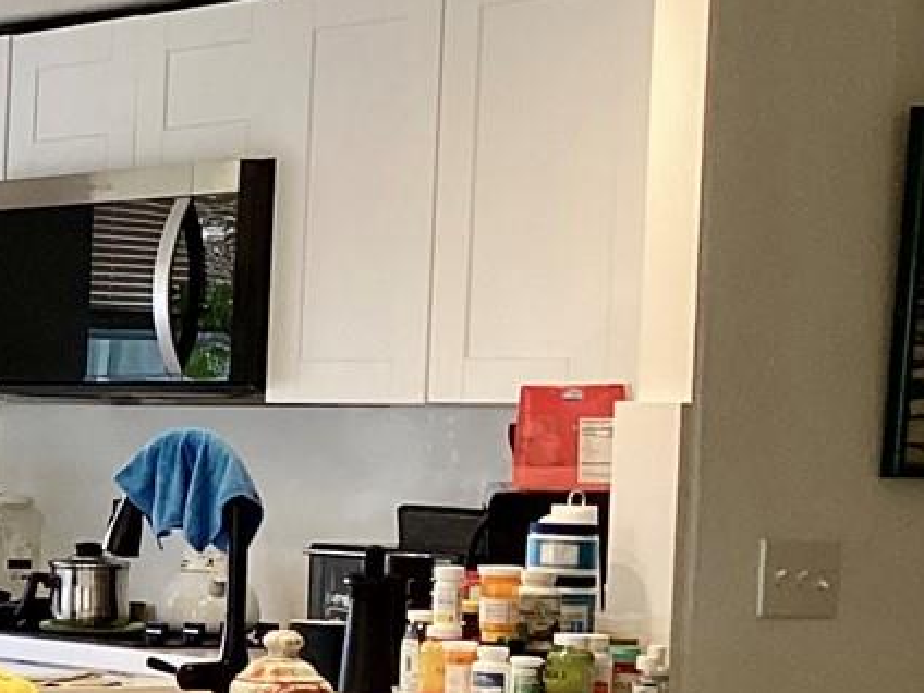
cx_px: -743
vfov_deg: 12.6
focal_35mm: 117
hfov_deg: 14.7
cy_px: 567
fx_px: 3123
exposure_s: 1/60
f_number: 2.4
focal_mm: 3.3
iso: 125
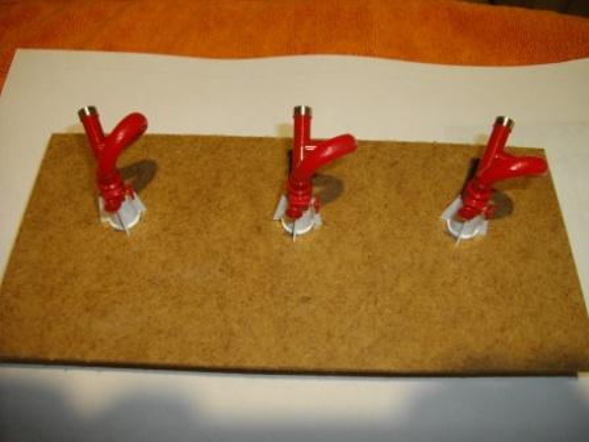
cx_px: 294
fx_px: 527
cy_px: 221
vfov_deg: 45.4
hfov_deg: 58.4
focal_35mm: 31
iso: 200
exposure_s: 1/50
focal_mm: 5.7
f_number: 2.9
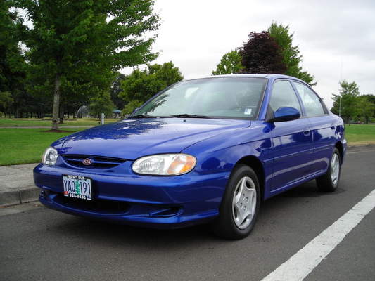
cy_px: 140
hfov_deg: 49.0
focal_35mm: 38
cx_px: 188
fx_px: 412
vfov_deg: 37.7
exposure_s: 1/360
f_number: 3.2
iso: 50
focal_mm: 6.3
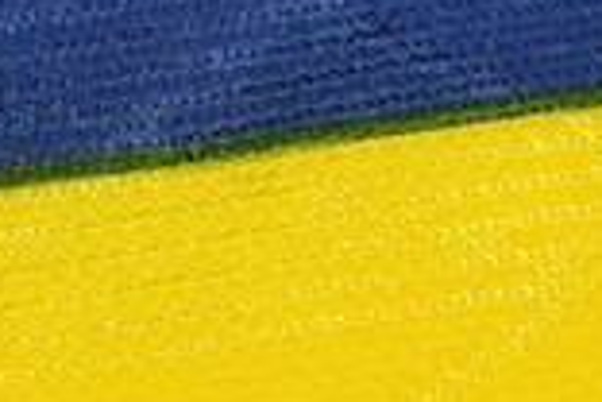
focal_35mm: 212
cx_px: -257
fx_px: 3545
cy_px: -153
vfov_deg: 6.4
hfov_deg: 9.5
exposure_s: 1/50
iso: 400
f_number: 11
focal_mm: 22
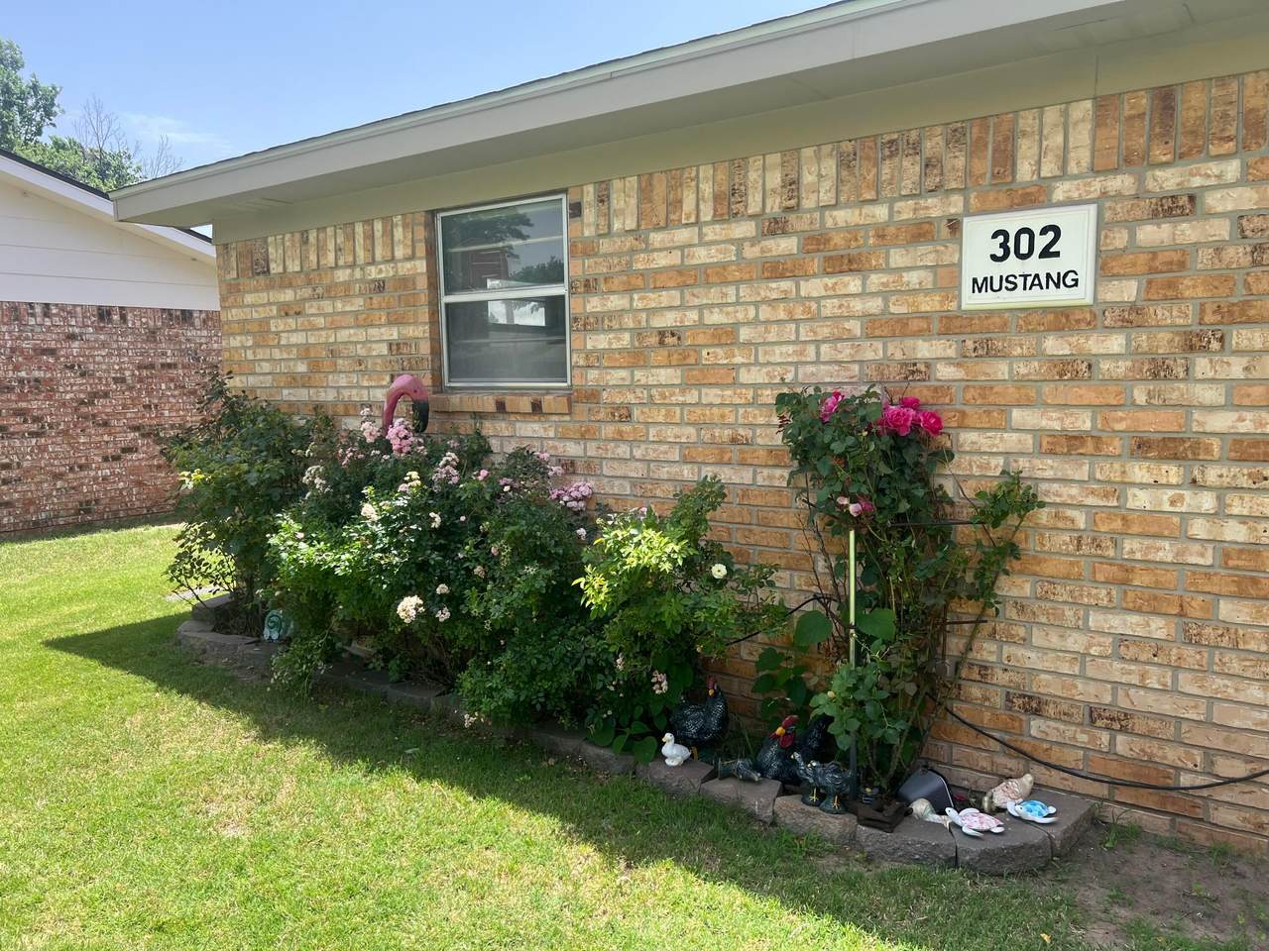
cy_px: 476
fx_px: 953
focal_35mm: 26
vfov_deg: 53.1
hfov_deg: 67.3
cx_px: 634
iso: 50
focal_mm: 5.7
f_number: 1.5
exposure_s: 1/1112
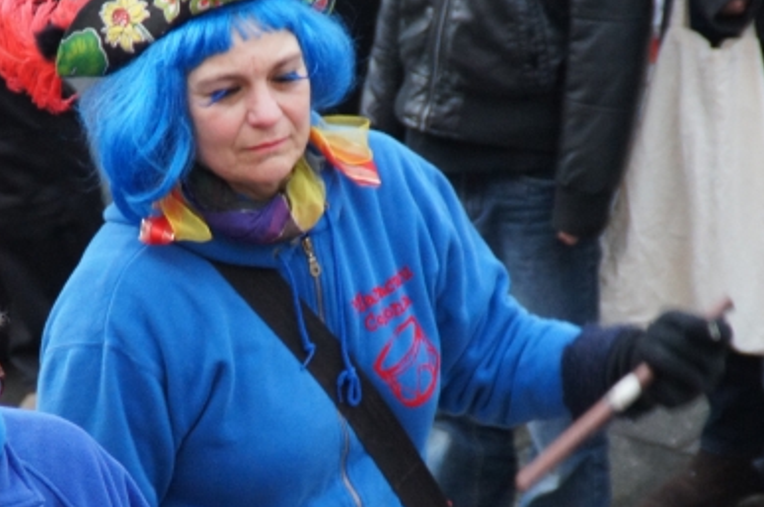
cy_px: 369
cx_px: 310
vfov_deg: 2.0
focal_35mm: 697
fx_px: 14773
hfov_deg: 3.0
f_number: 6.3
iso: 1600
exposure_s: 1/200
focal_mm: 200
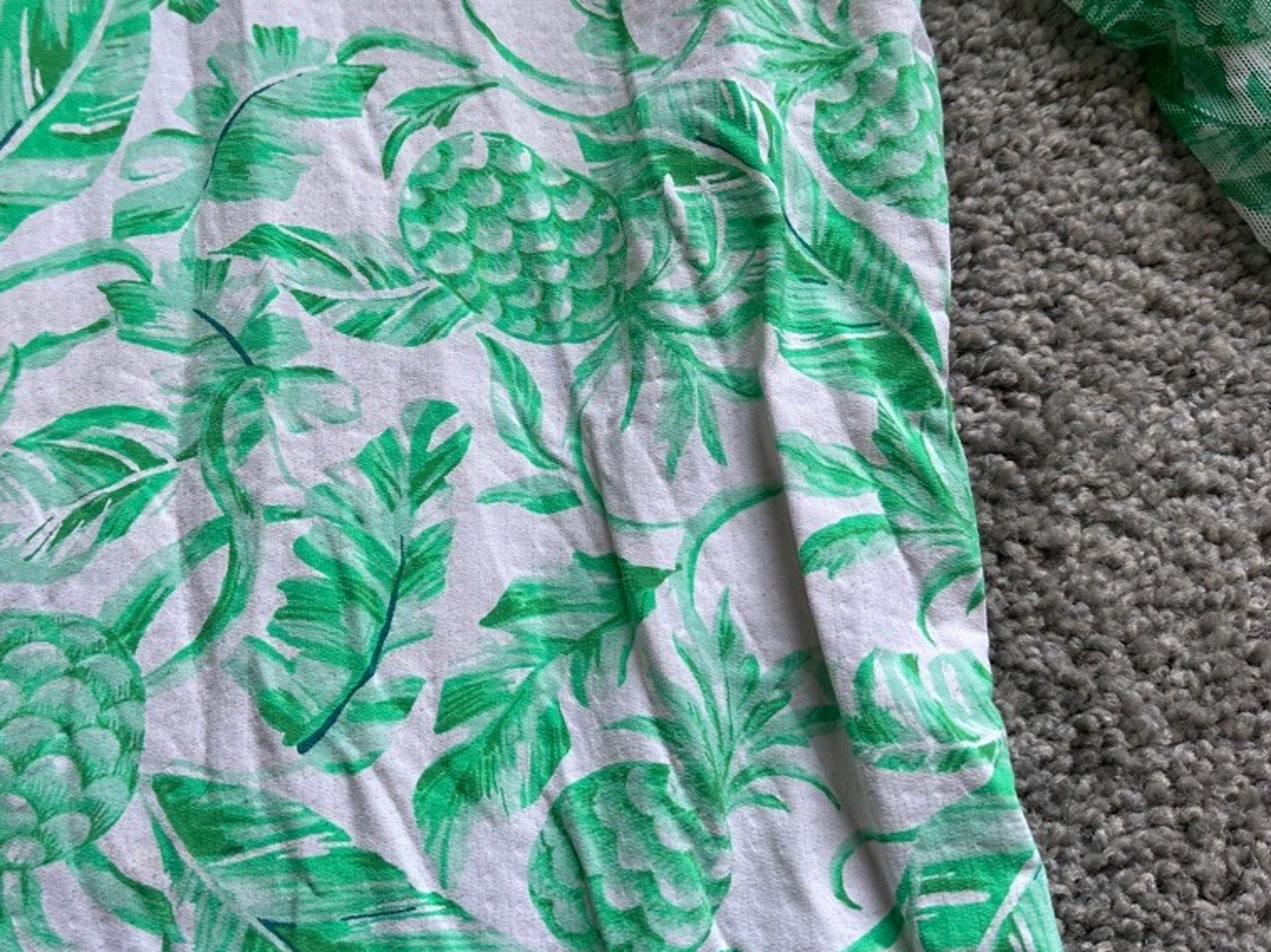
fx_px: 1395
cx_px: 480
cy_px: 387
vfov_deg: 37.6
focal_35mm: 38
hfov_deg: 48.5
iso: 160
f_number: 1.78
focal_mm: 6.86
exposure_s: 1/121
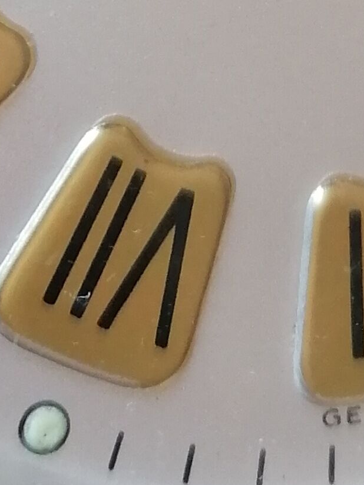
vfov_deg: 13.4
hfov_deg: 11.3
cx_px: 266
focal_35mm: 131
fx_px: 1837
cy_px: -405
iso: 200
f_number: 1.8
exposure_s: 1/33.3
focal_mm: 4.75
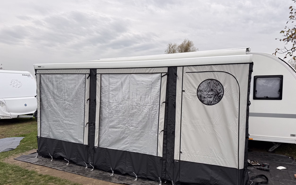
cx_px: 147
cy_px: 105
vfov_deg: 47.5
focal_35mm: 26
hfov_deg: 70.4
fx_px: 210
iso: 80
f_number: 1.78
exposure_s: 1/580
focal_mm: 6.76
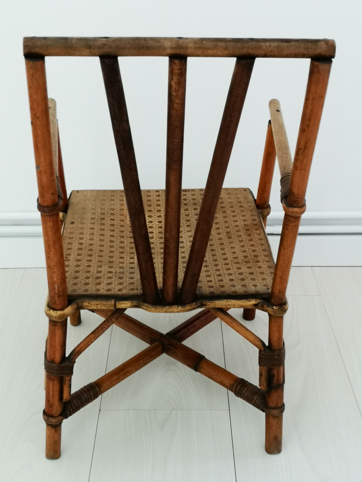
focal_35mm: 45
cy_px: 241
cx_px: 181
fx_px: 627
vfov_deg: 42.1
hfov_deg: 32.2
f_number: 1.8
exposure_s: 1/33.3
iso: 200
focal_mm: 3.95
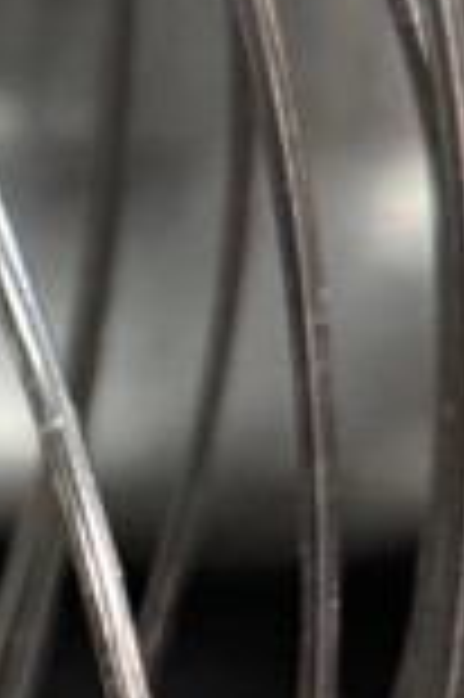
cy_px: 786
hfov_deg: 9.5
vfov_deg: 15.2
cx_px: -586
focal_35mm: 131
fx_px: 2538
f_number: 1.78
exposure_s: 1/60
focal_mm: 6.86
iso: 200
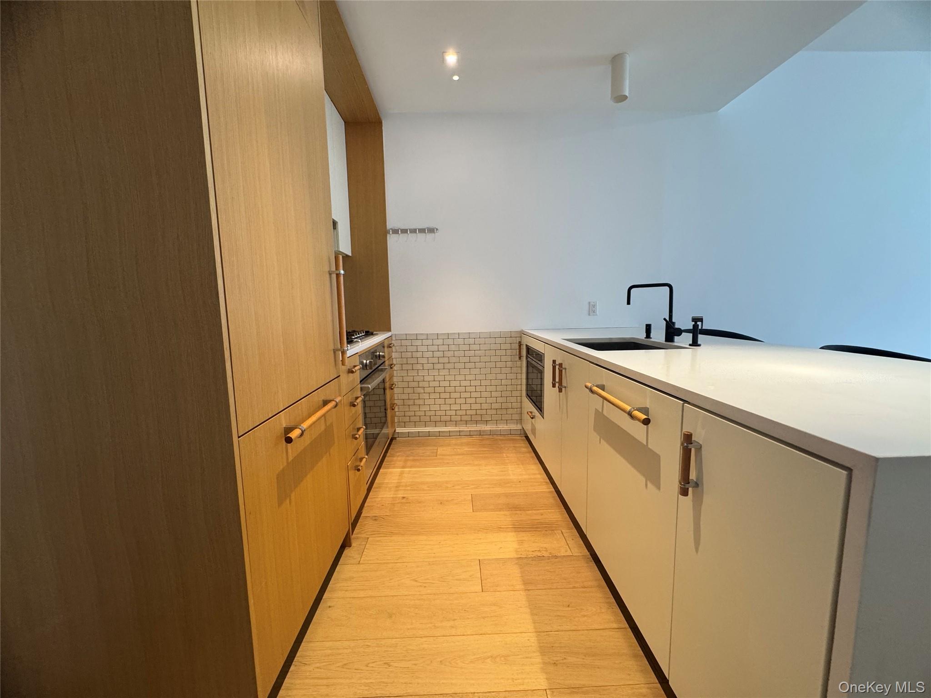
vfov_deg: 85.7
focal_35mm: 14
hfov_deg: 102.1
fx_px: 377
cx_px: 466
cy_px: 349
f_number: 2.2
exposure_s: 1/60
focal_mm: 2.22
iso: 200
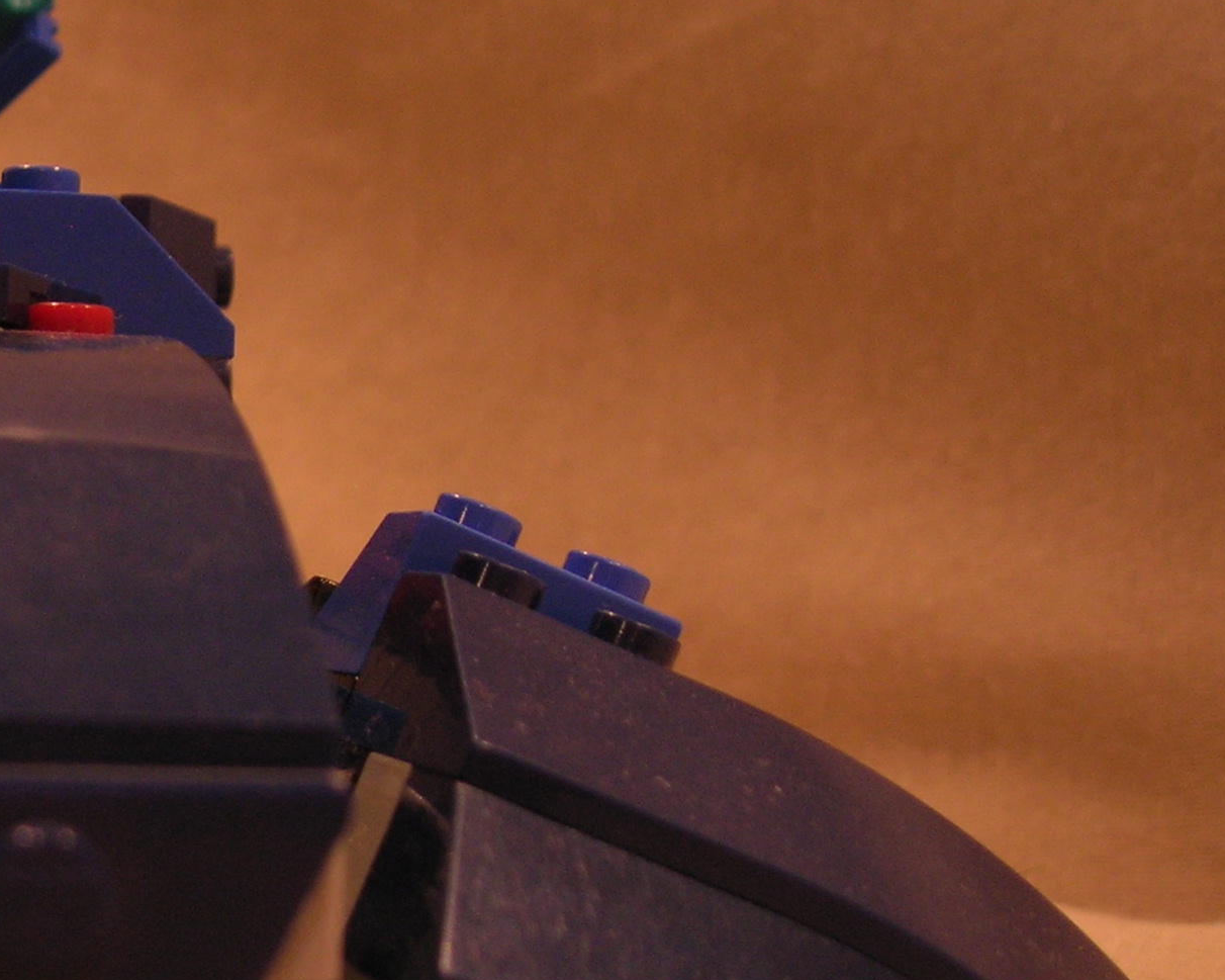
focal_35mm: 71
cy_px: 674
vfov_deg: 21.4
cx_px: -74
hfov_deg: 25.1
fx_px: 2574
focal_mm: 5.7
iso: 76
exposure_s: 1/4
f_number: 2.9
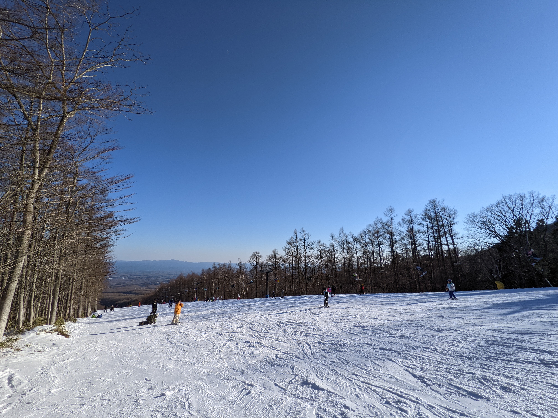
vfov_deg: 78.1
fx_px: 258
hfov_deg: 94.5
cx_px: 279
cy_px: 209
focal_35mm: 16
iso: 40
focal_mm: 2.22
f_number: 2.2
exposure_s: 1/1639
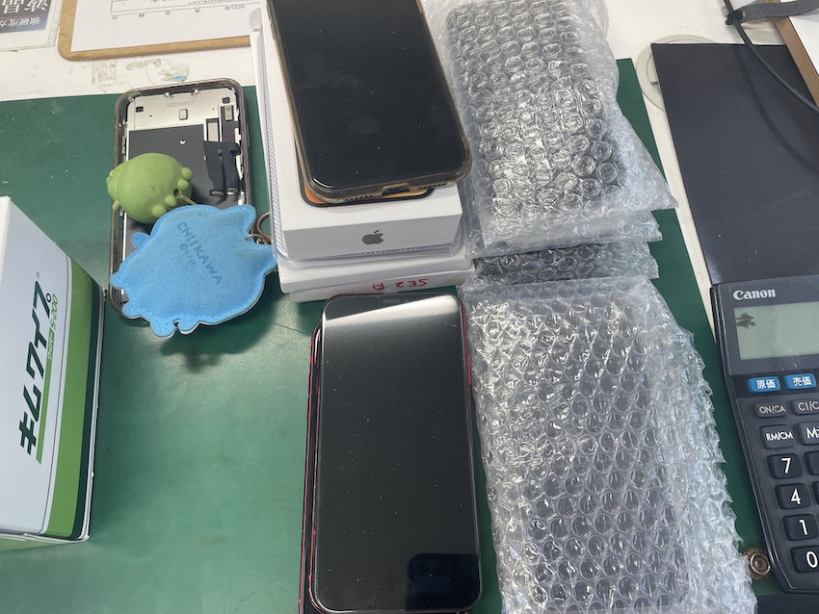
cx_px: 410
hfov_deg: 67.3
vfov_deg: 53.1
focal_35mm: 26
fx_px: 615
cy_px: 307
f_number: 1.6
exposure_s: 1/100
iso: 64
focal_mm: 4.2
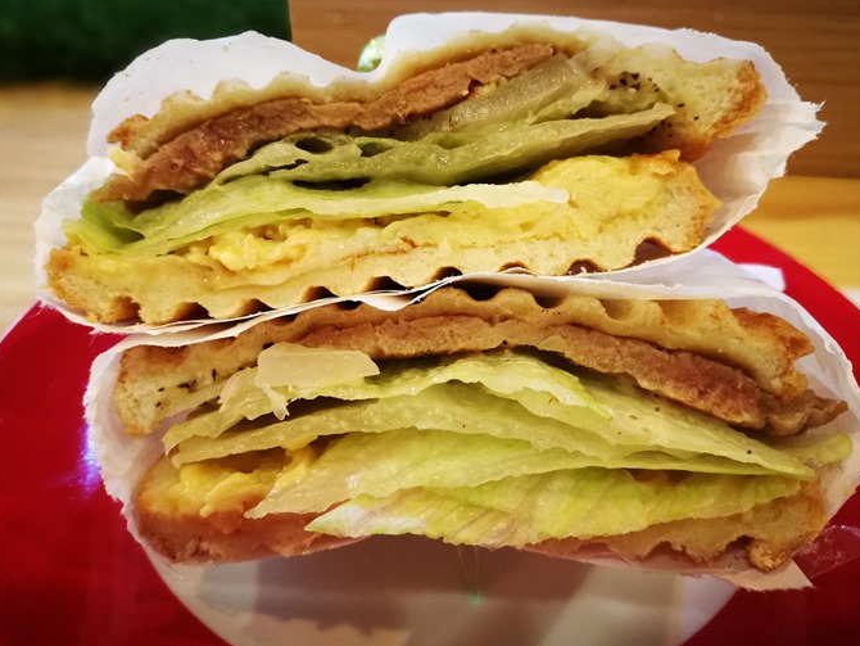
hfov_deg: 61.6
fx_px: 721
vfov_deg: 48.2
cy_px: 303
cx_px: 436
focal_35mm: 29
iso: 400
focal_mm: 4.5
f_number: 4
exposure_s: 1/25
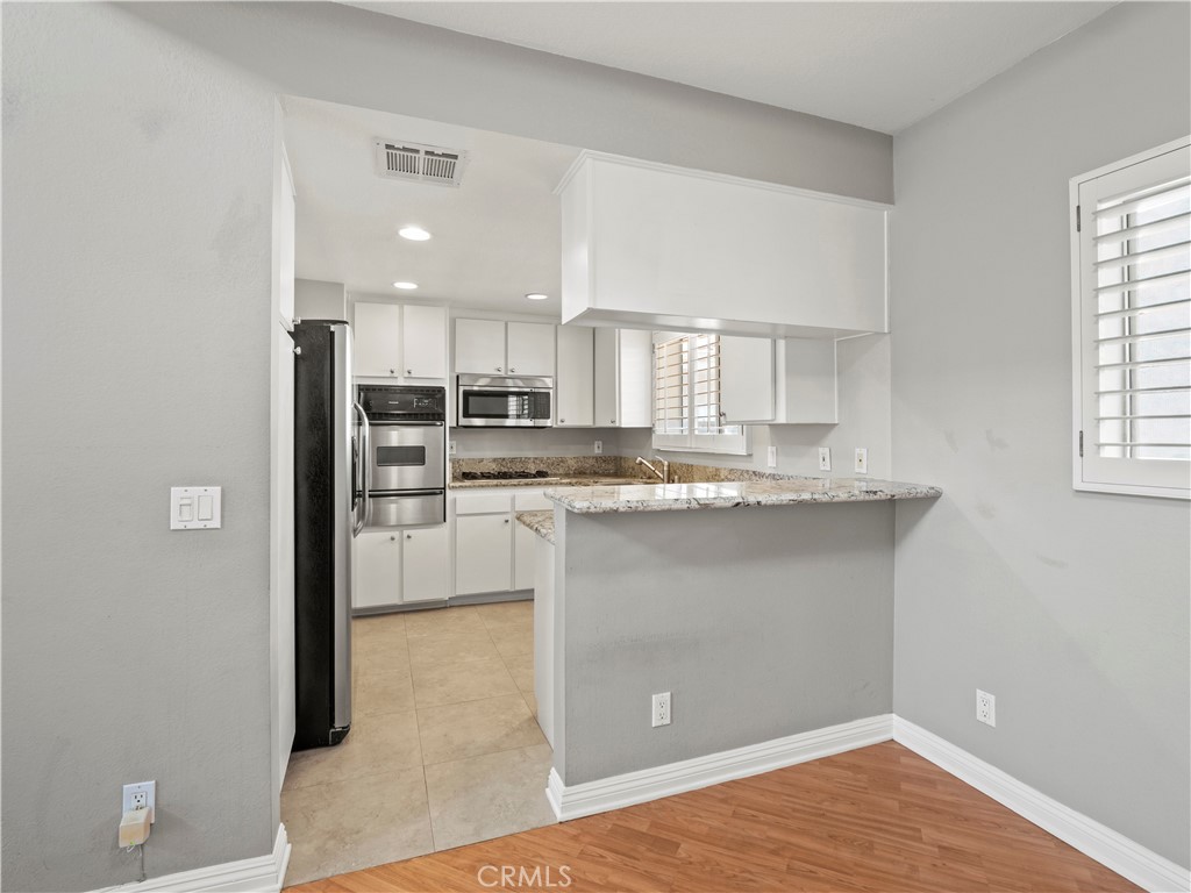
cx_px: 596
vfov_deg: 78.1
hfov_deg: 94.5
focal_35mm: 16
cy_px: 446
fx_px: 550
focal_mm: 8
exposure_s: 1/1.67
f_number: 8
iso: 200
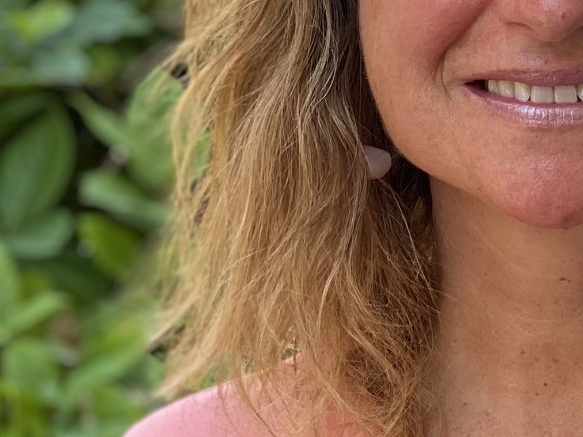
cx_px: 612
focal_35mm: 207
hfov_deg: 9.5
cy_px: 343
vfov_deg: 7.2
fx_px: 3487
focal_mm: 6
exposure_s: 1/156
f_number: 2
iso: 20
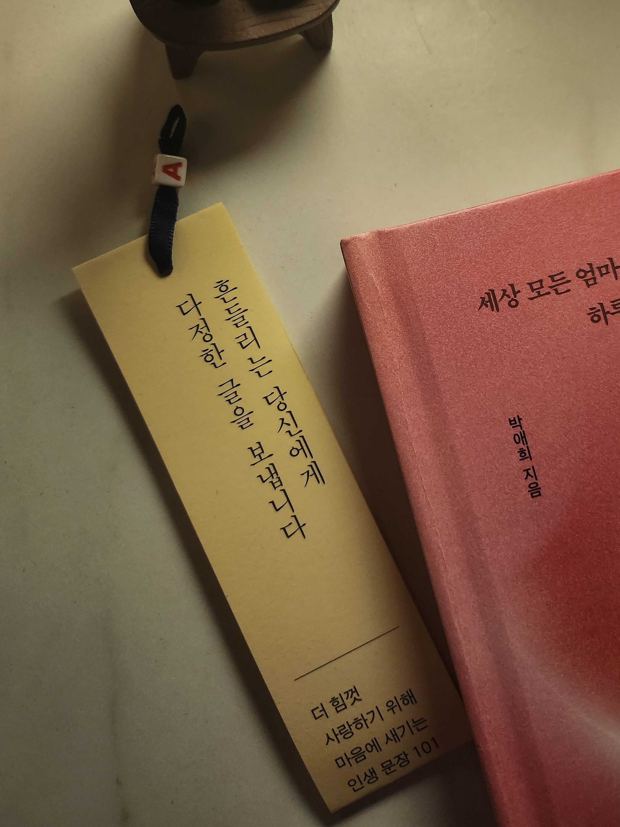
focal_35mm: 32
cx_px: 376
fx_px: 764
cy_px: 302
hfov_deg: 43.9
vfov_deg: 56.0
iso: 640
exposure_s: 1/30
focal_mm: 5
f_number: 1.8
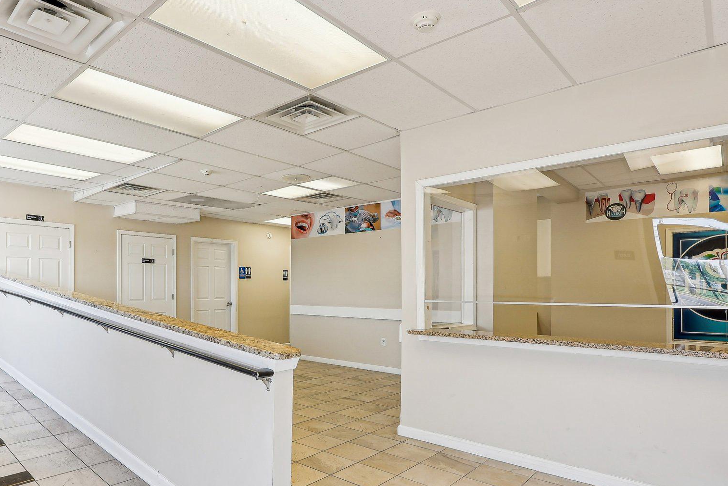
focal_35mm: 23
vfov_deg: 54.8
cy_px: 287
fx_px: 465
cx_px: 260
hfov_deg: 74.3
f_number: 8
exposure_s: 1/20
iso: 100
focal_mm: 17
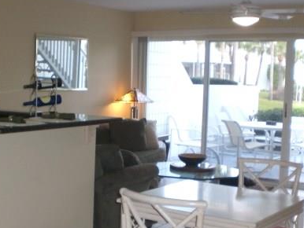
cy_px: 156
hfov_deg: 30.6
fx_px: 554
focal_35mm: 63
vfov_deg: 23.2
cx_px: 114
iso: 200
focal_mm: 6.3
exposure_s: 1/80
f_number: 3.1
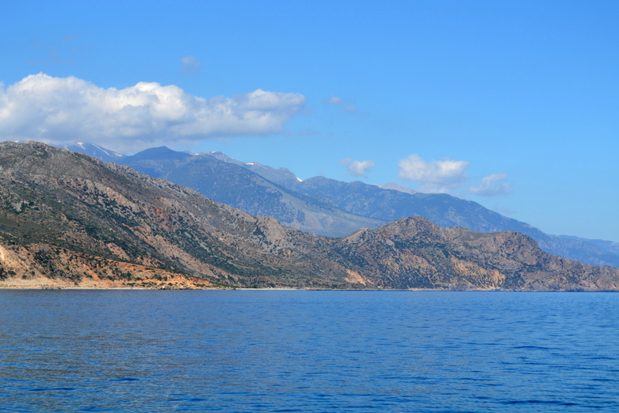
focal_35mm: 85
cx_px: 307
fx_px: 1453
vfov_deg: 16.2
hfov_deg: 24.0
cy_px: 208
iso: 100
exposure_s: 1/250
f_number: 8
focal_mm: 55
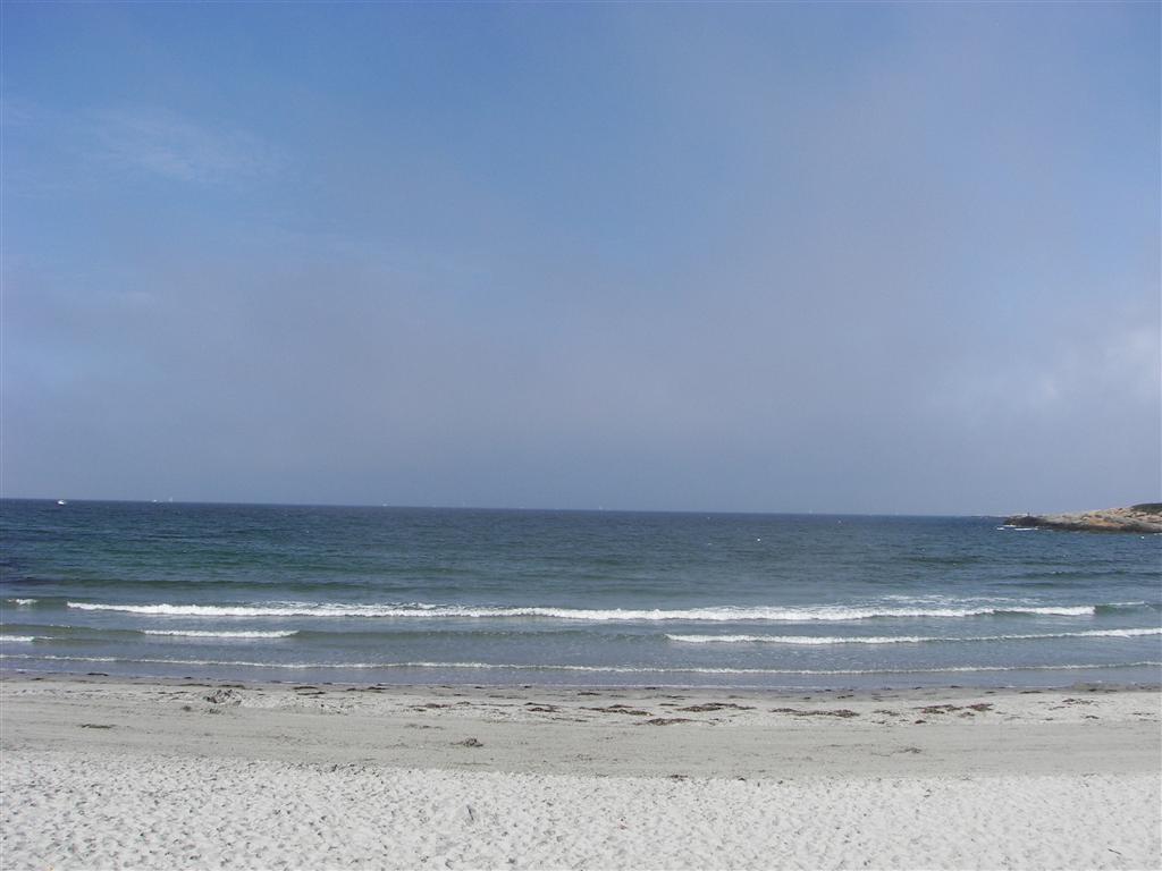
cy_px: 436
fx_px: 1208
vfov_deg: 39.7
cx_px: 581
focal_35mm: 36
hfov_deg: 51.4
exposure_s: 1/500
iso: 64
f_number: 5.6
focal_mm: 6
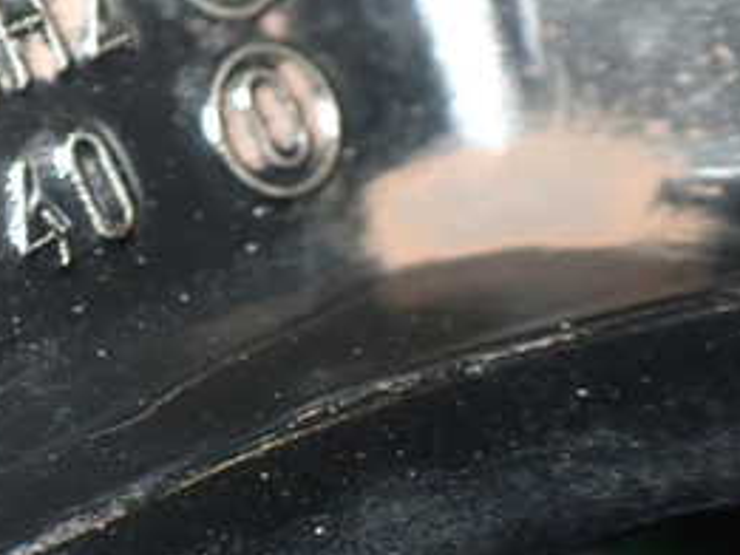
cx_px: 37
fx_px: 1476
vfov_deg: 21.2
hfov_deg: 26.9
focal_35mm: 69
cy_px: 159
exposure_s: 1/30
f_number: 2.3
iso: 800
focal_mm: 5.4
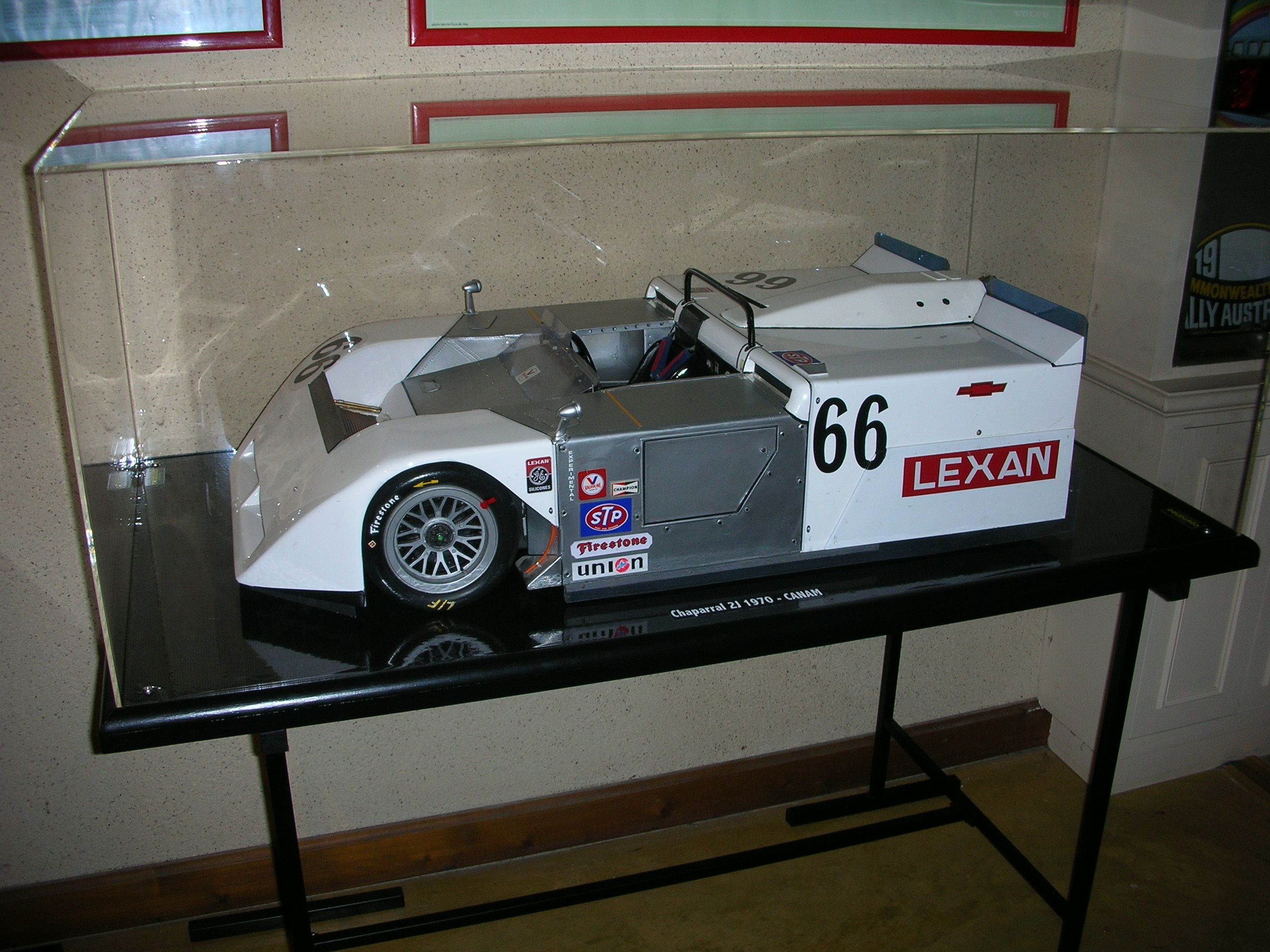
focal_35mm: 35
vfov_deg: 40.7
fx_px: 1284
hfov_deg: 52.6
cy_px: 476
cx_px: 635
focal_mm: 5.8
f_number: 3
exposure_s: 1/60.1
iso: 51
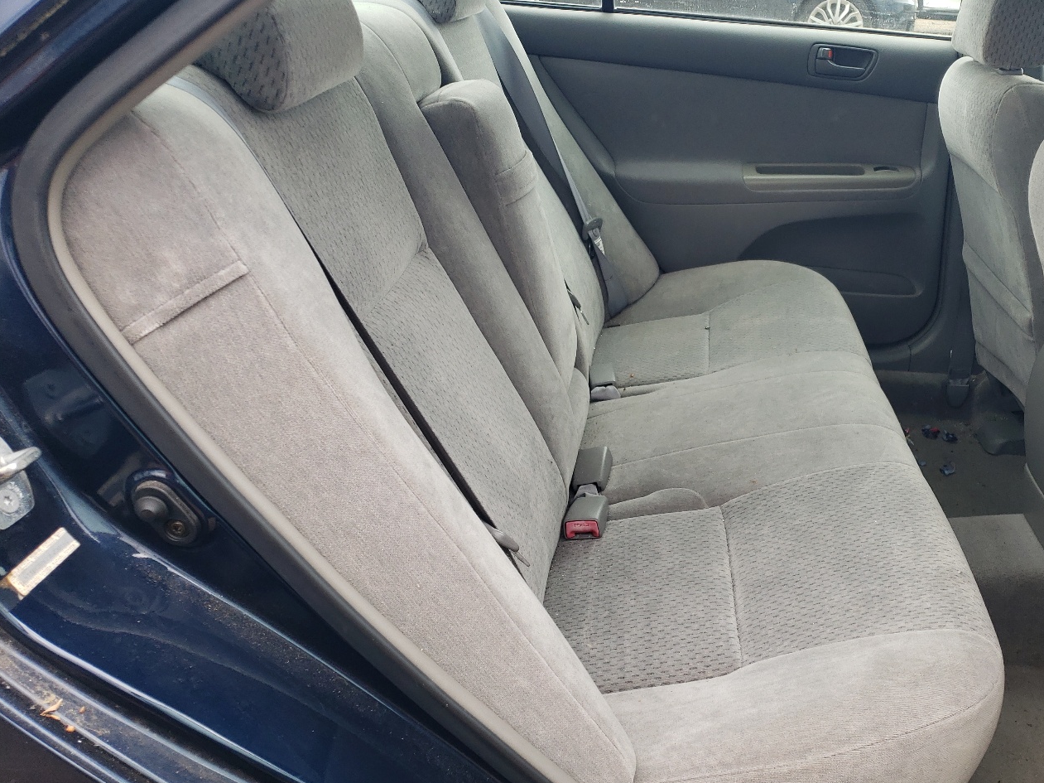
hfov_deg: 54.7
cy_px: 391
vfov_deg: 42.9
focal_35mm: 33
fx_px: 995
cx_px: 652
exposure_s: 1/175
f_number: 1.5
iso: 50
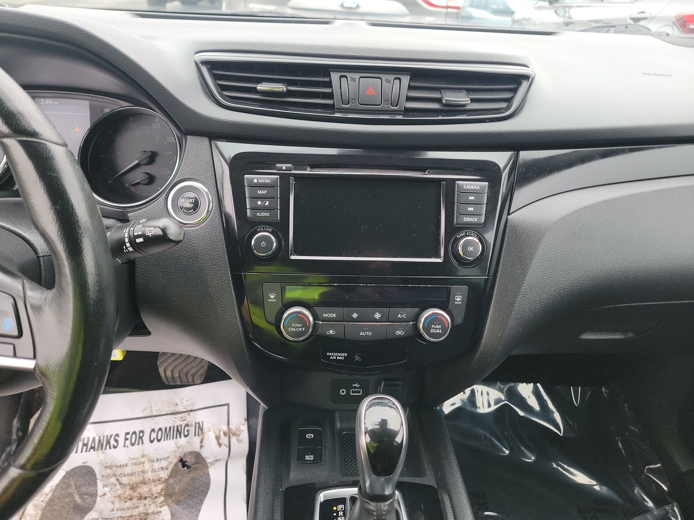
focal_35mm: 24
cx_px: 347
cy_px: 260
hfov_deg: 71.6
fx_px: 481
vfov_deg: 56.8
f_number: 1.8
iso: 254
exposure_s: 1/59
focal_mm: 6.7
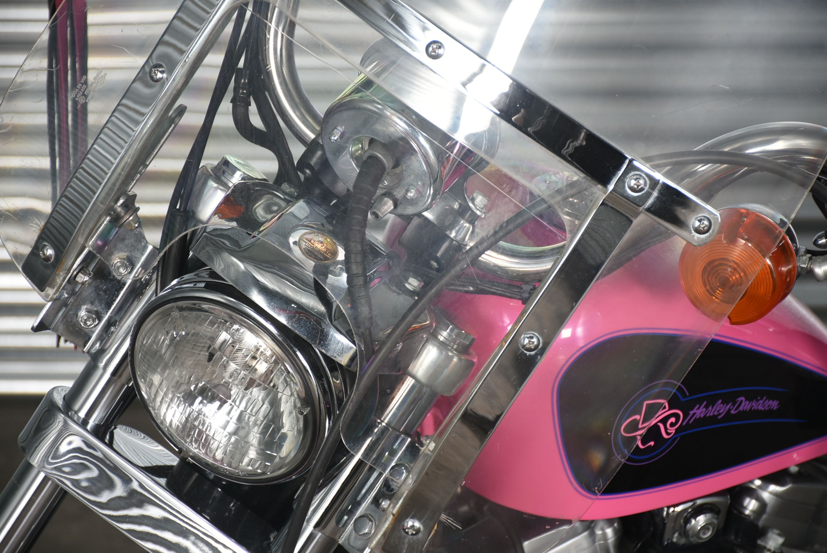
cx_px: 414
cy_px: 276
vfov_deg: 9.6
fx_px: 3276
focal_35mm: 142
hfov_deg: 14.4
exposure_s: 1/100
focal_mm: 95
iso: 250
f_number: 5.6
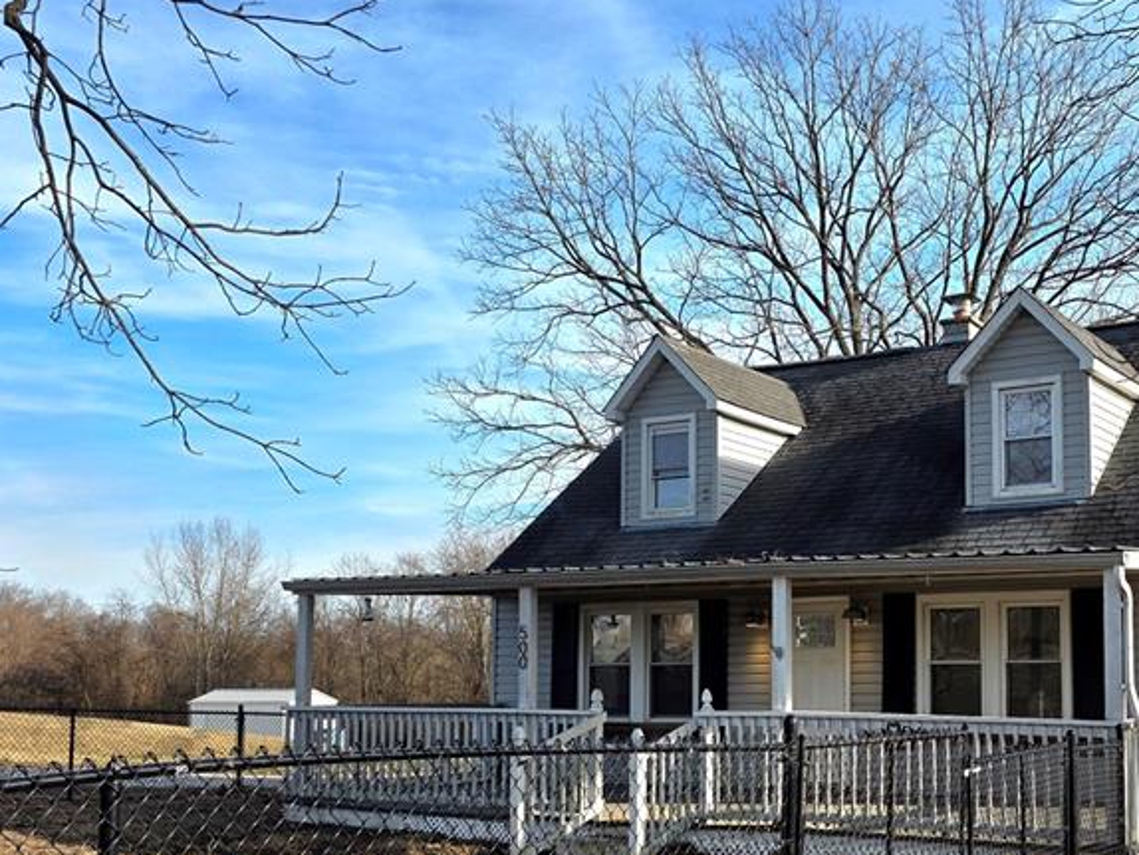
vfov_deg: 34.8
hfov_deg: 43.3
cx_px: 937
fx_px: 1350
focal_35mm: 41
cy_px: 567
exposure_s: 1/5000
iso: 80
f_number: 1.7
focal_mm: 6.3
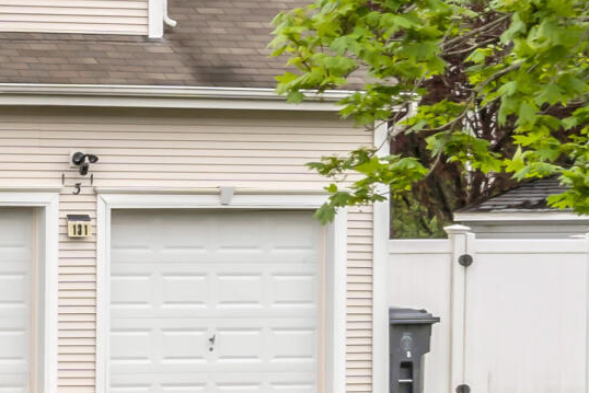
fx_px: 3191
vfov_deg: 7.0
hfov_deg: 9.9
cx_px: -498
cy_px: 205
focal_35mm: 195
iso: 200
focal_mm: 35
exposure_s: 1/20
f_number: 16
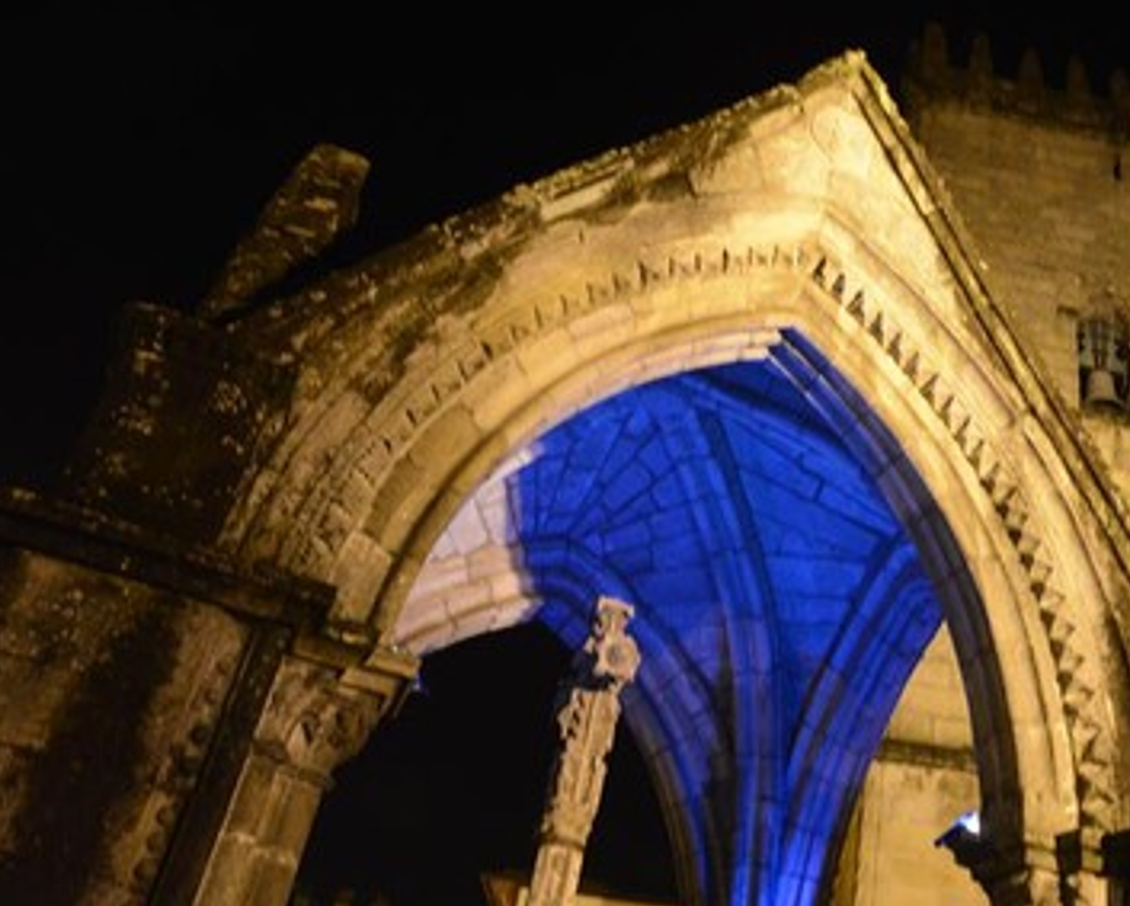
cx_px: 845
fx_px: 1238
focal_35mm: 37
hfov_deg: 47.3
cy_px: 402
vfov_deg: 40.1
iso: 2500
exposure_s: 1/13
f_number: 4.5
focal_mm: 24
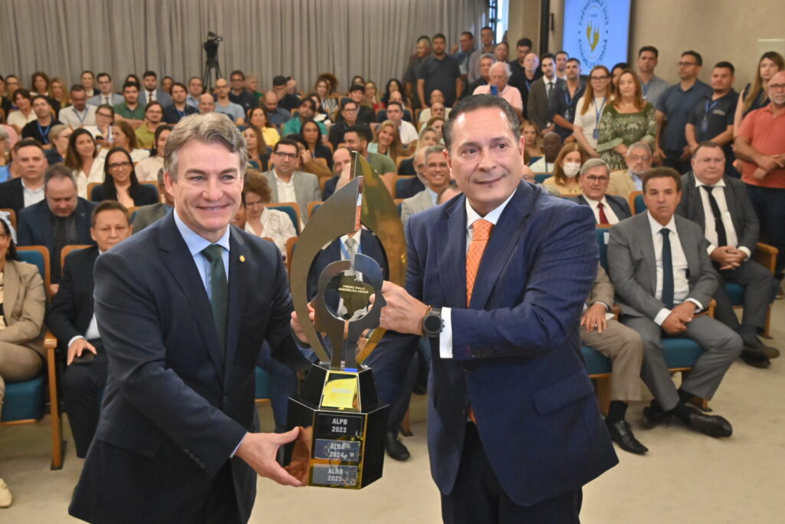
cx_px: 392
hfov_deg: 41.1
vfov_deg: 28.1
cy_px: 262
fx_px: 1047
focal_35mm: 48
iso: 6400
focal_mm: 48
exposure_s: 1/100
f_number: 13
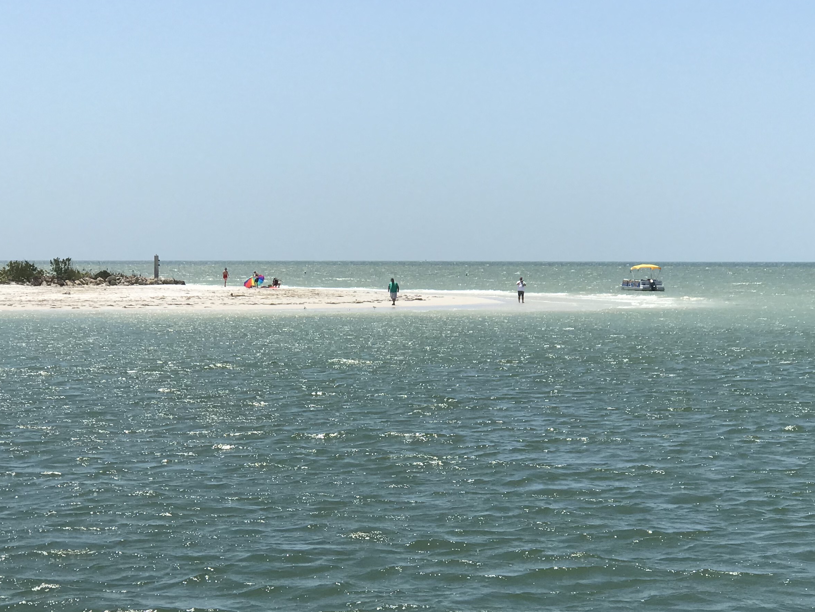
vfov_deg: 15.2
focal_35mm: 97
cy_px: 490
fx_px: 2284
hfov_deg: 20.2
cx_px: 337
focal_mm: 6.6
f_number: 2.8
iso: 20
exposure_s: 1/1546
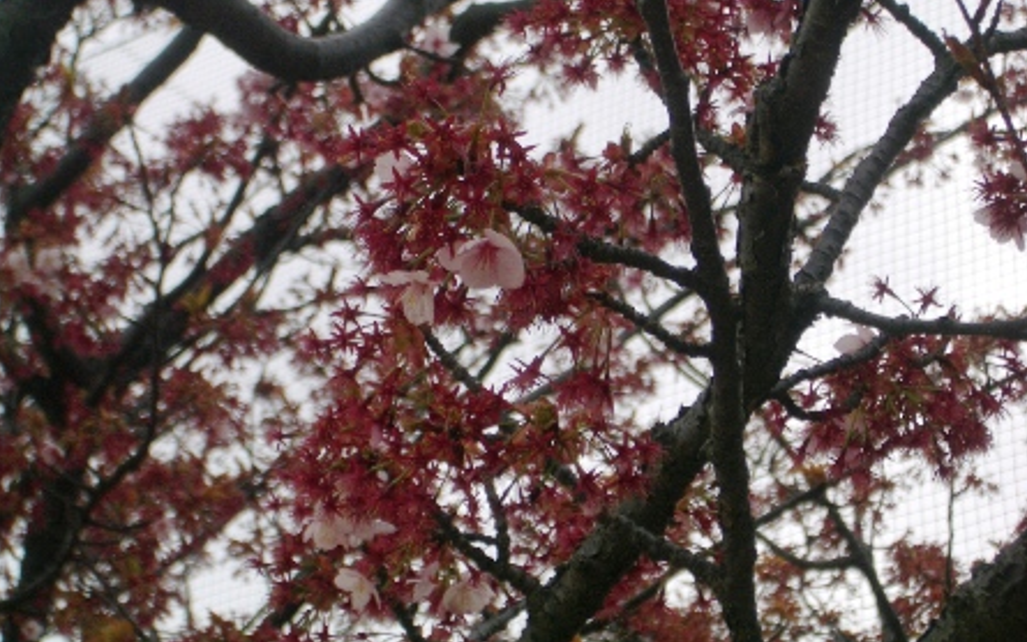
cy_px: 303
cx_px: 512
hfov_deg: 18.6
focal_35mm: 112
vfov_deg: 11.7
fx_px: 3134
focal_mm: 17.4
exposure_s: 1/160
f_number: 4.8
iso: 50
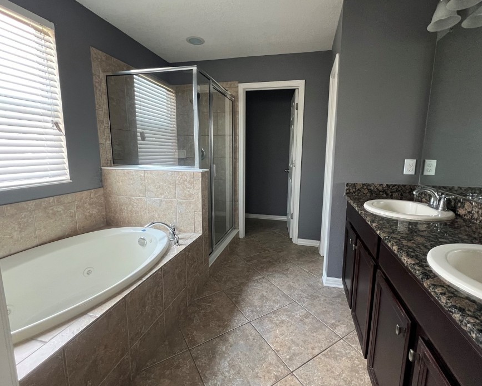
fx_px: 214
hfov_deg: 96.8
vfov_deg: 84.0
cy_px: 186
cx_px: 249
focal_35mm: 15
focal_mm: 1.57
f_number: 1.8
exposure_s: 1/60
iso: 320
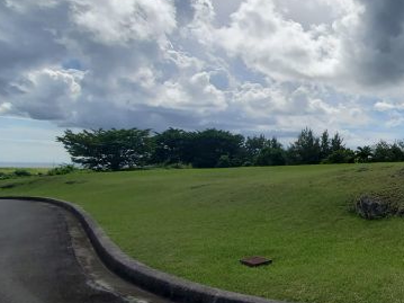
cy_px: 179
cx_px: 445
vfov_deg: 48.0
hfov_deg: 45.9
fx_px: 338
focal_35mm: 29
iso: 50
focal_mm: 1.8
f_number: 2.2
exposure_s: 1/2436
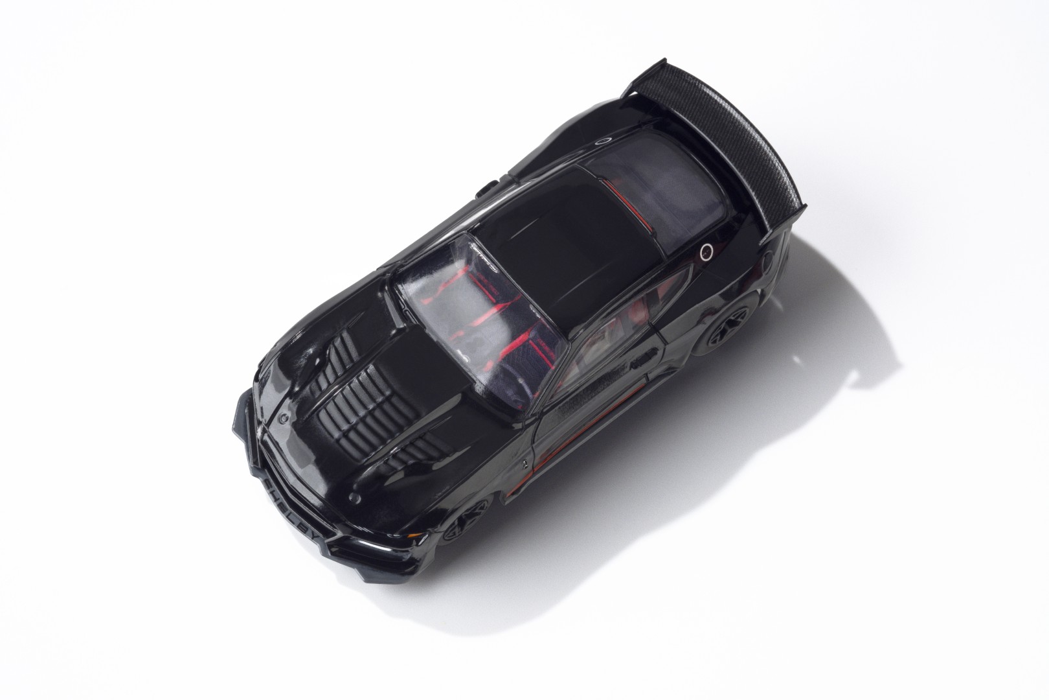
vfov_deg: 13.0
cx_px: 524
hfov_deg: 19.5
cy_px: 350
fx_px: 3059
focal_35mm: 105
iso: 800
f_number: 32
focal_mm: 105
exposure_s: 1/25
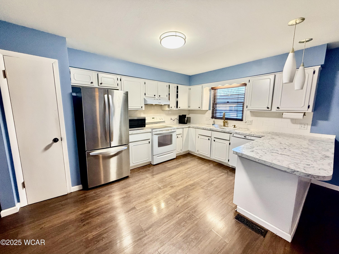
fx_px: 137
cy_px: 127
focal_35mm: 14
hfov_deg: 102.1
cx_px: 170
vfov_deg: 85.7
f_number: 2.2
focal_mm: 2.22
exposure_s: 1/60
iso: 400
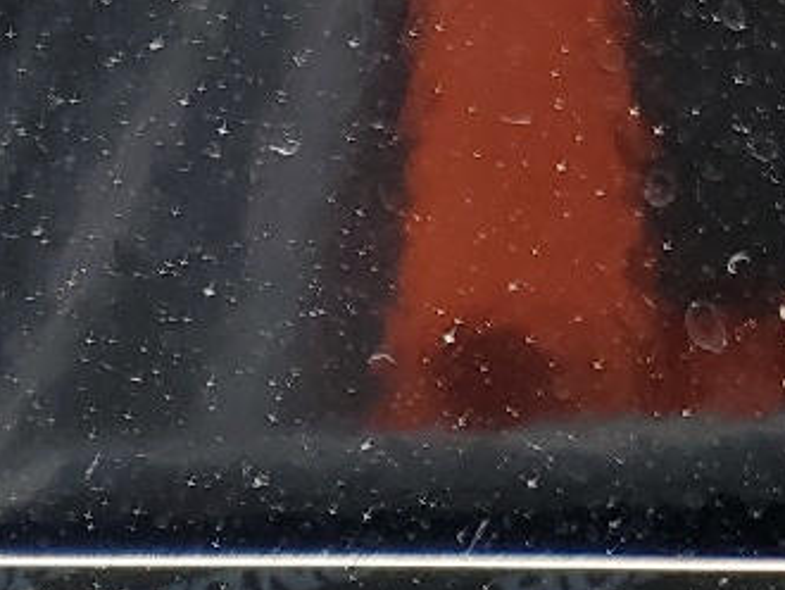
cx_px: -174
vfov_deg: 10.2
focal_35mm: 126
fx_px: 2859
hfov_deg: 15.1
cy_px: 1420
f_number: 1.5
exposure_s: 1/127
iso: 50
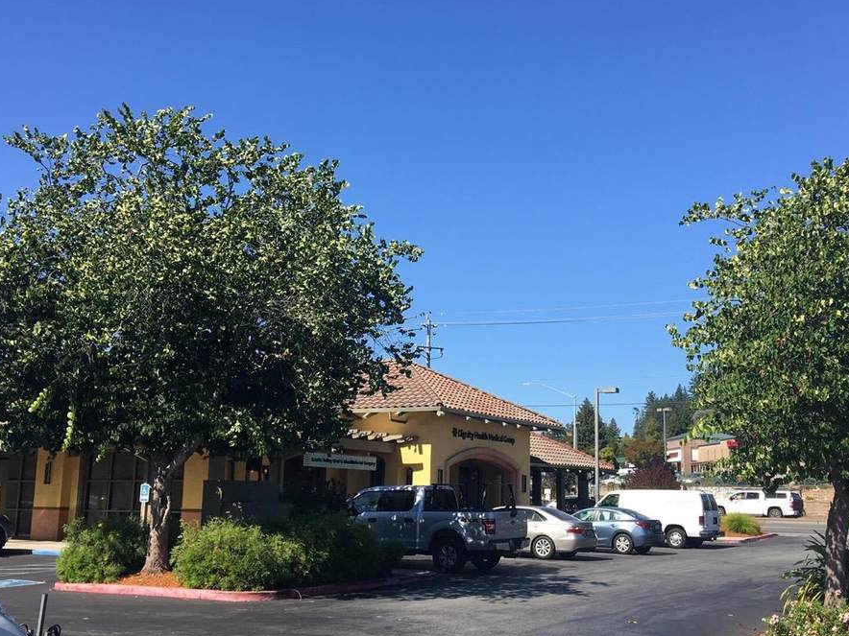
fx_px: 1030
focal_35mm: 42
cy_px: 332
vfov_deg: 34.3
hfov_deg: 44.7
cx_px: 471
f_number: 2.2
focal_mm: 4.15
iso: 25
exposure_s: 1/1131
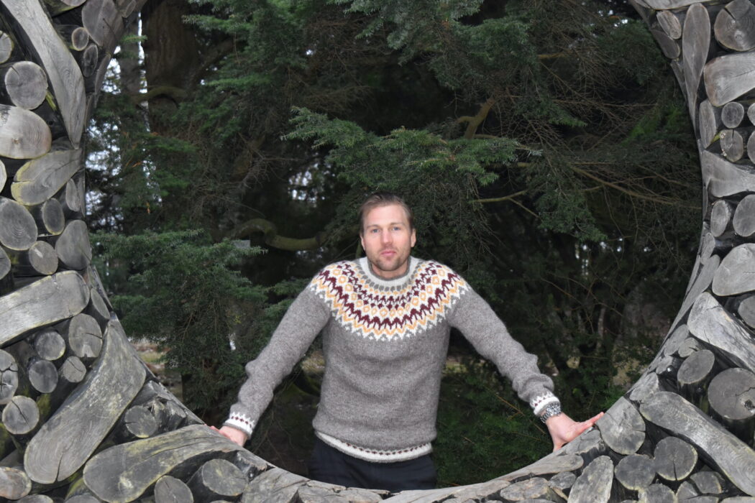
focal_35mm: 78
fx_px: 1636
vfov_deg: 17.5
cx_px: 378
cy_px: 252
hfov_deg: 26.0
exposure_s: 1/80
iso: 1600
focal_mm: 52
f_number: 5.6
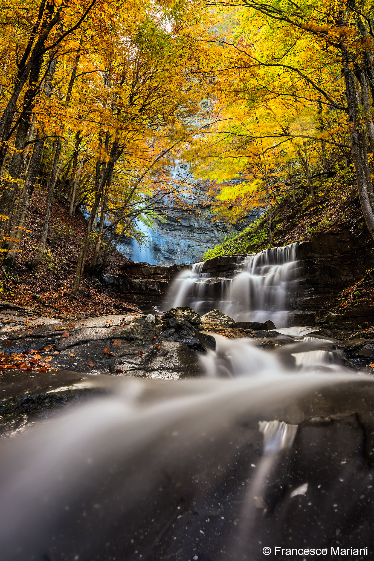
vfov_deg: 69.4
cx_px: 187
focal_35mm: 26
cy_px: 280
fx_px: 405
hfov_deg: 49.6
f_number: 11
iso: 100
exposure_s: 20
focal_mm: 26
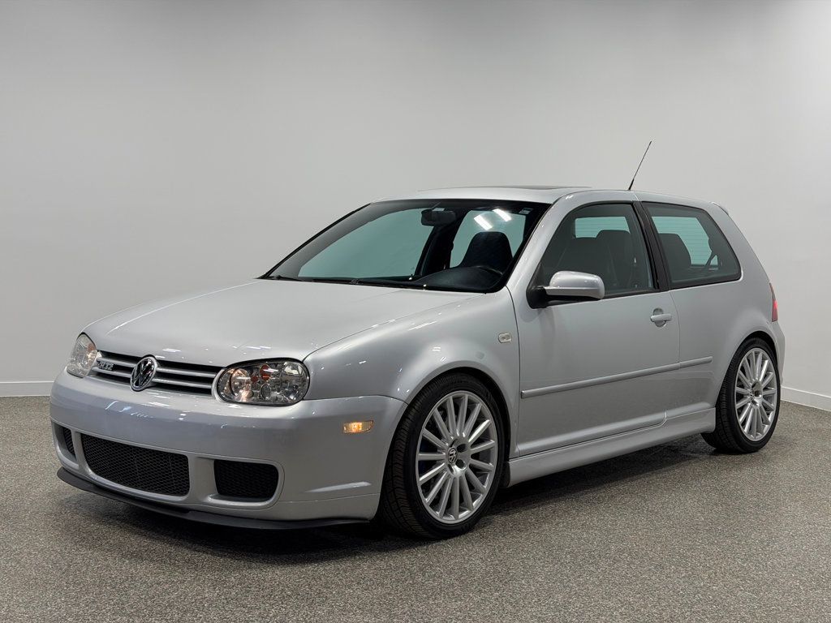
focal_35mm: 48
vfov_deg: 30.3
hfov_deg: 39.7
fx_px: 1152
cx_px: 416
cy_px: 312
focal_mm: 6.76
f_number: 1.78
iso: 64
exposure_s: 1/432
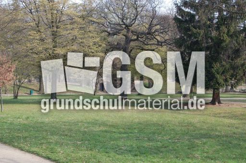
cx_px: 123
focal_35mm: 82
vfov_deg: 16.5
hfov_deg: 24.6
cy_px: 82
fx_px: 563
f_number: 10
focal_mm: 55
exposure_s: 1/400
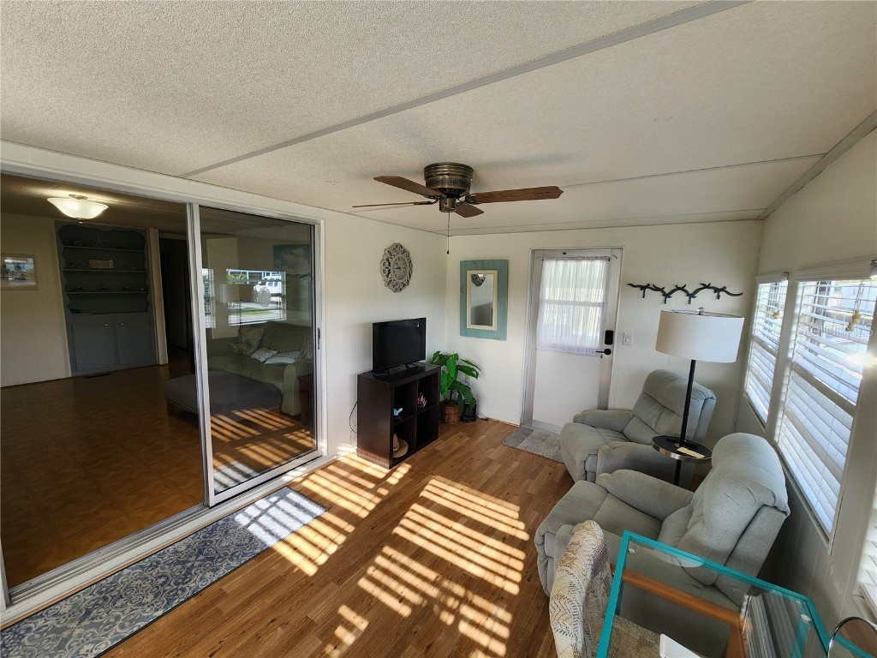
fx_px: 329
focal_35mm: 13
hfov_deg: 106.2
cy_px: 329
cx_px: 438
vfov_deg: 89.9
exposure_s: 1/128
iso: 50
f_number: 2.2
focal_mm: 2.2
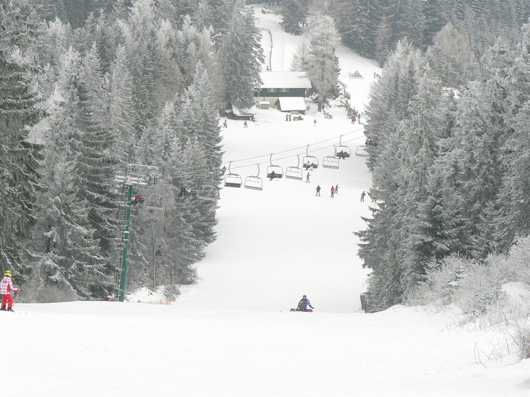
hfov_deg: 12.8
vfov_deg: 9.6
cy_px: 198
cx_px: 265
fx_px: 2358
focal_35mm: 154
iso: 100
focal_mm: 25.7
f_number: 5.6
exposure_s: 1/250
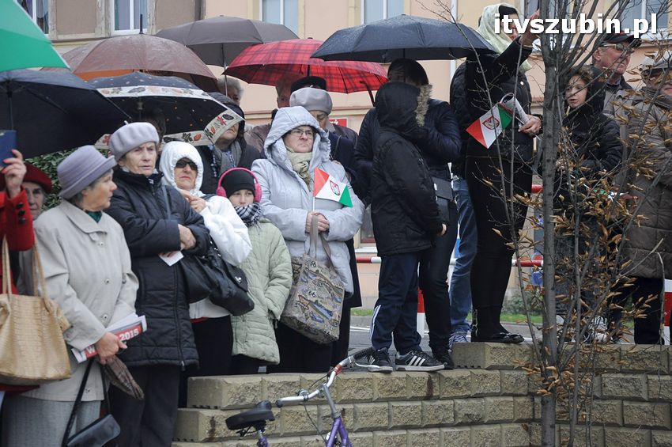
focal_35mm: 105
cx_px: 336
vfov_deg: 13.0
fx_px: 1958
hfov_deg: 19.5
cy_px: 224
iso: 800
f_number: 5.3
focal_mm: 70
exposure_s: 1/320
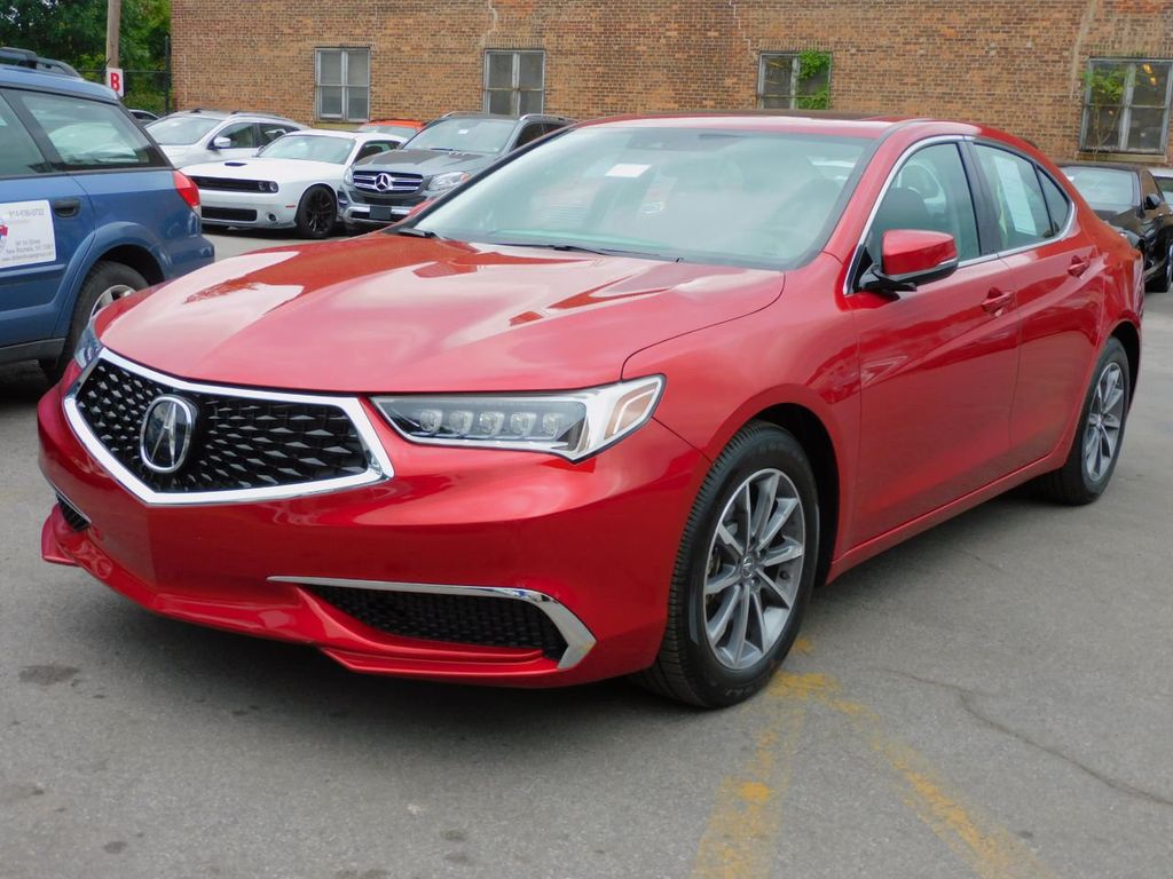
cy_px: 440
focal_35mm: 40
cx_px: 586
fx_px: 1355
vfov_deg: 36.0
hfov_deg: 46.8
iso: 125
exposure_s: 1/160
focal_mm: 7.2
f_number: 3.8
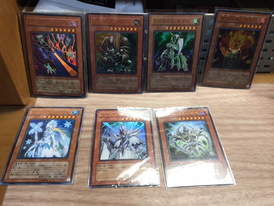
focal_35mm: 29
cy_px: 103
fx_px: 230
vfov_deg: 48.2
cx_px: 137
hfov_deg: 61.7
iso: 32
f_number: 2.2
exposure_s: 1/40
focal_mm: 4.15
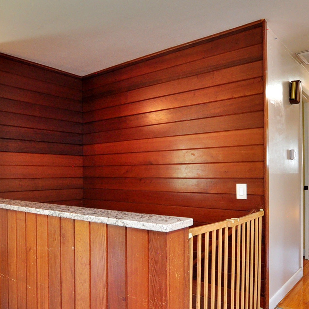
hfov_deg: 54.8
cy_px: 169
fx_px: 293
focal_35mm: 29
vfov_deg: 55.5
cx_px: 111
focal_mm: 10
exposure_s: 1/25
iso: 640
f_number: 5
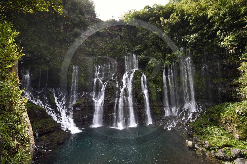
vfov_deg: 81.1
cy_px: 82
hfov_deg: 104.3
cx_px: 124
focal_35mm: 14
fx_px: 96
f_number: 10
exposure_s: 1/250
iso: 1600
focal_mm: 14
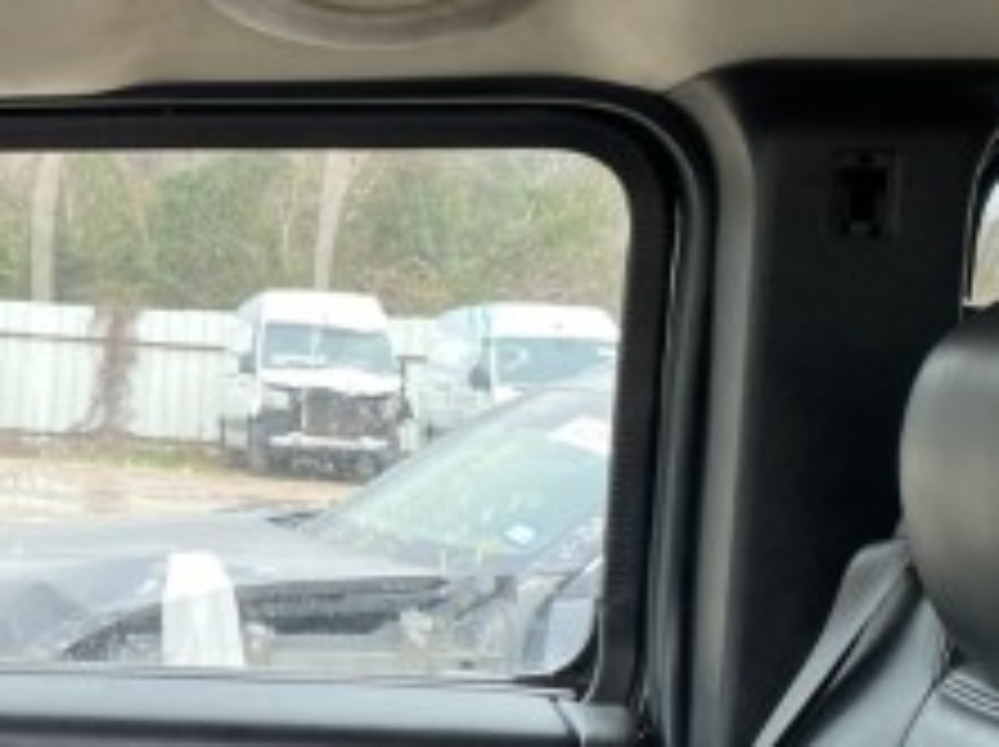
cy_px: 468
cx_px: -14
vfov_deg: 19.6
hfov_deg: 24.7
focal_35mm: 75
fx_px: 2162
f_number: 1.8
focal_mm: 4.25
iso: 125
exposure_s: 1/107
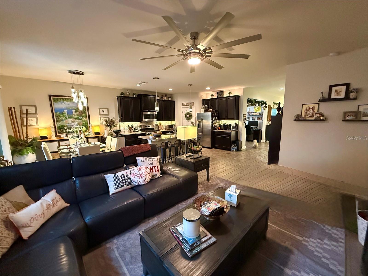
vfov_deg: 85.7
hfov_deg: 102.1
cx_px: 184
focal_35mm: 14
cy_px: 138
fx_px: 149
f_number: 2.2
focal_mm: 2.22
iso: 800
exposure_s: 1/60
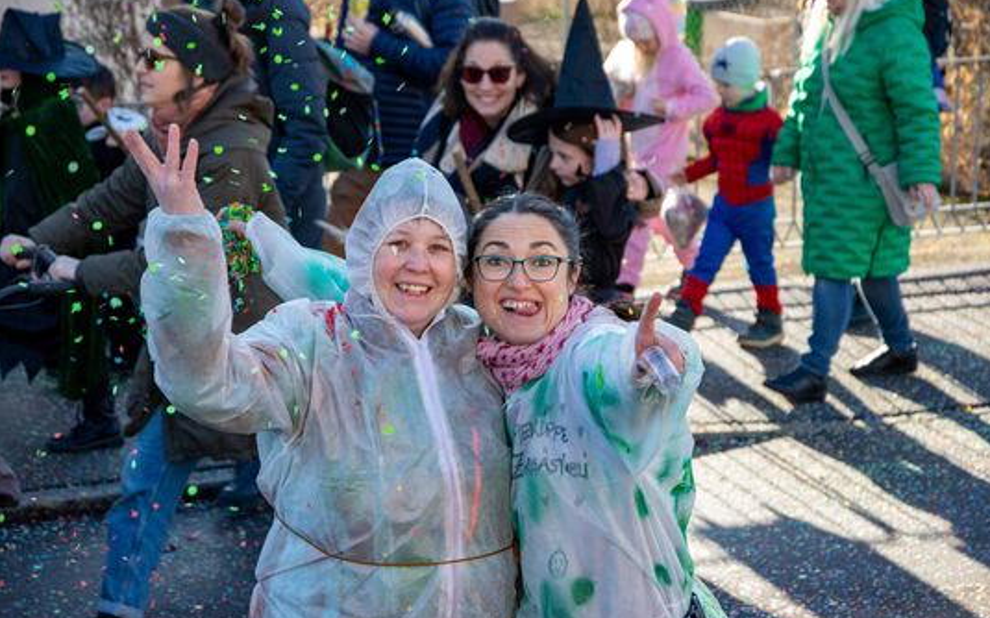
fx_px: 2913
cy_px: 322
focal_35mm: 108
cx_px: 496
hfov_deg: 19.3
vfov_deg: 12.1
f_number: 5.3
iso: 800
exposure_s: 1/500
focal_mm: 70
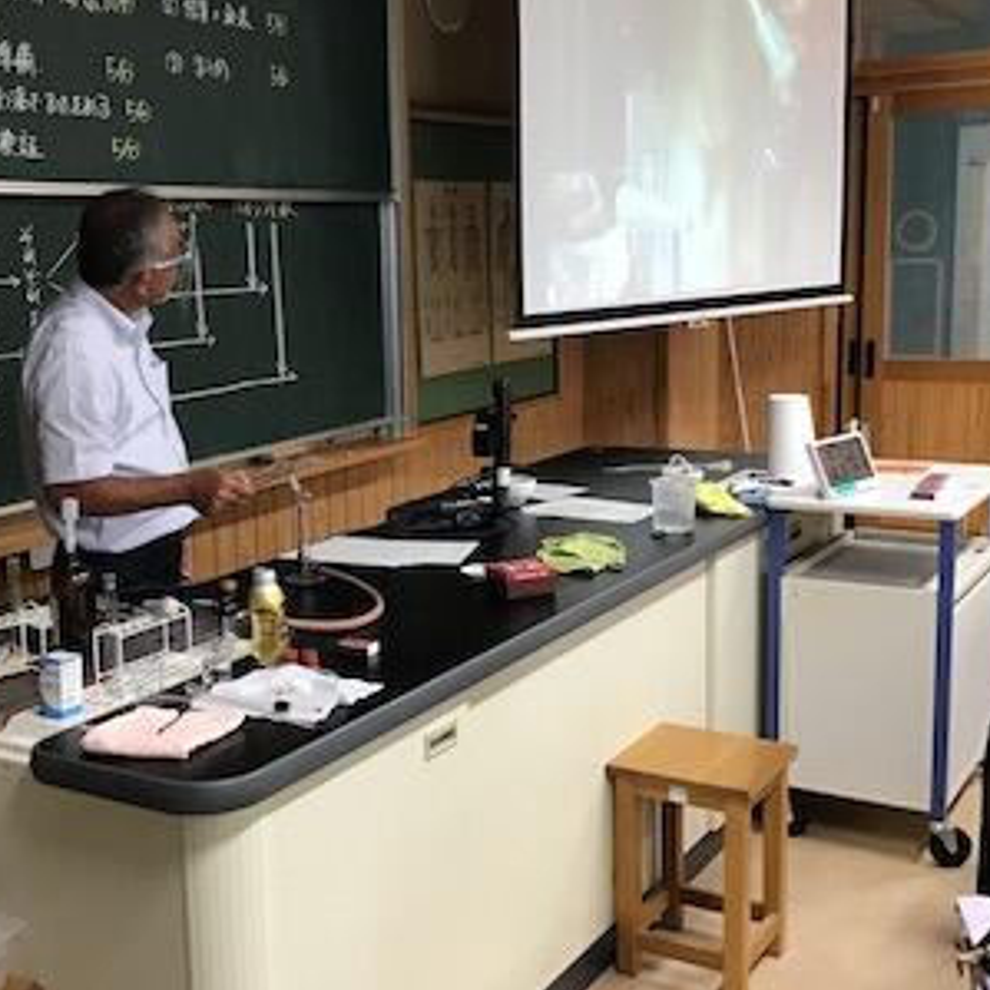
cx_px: 377
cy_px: 480
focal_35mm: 44
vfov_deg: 38.3
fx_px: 1424
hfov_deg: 38.1
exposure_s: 1/30
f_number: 2.4
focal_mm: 3.3
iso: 80
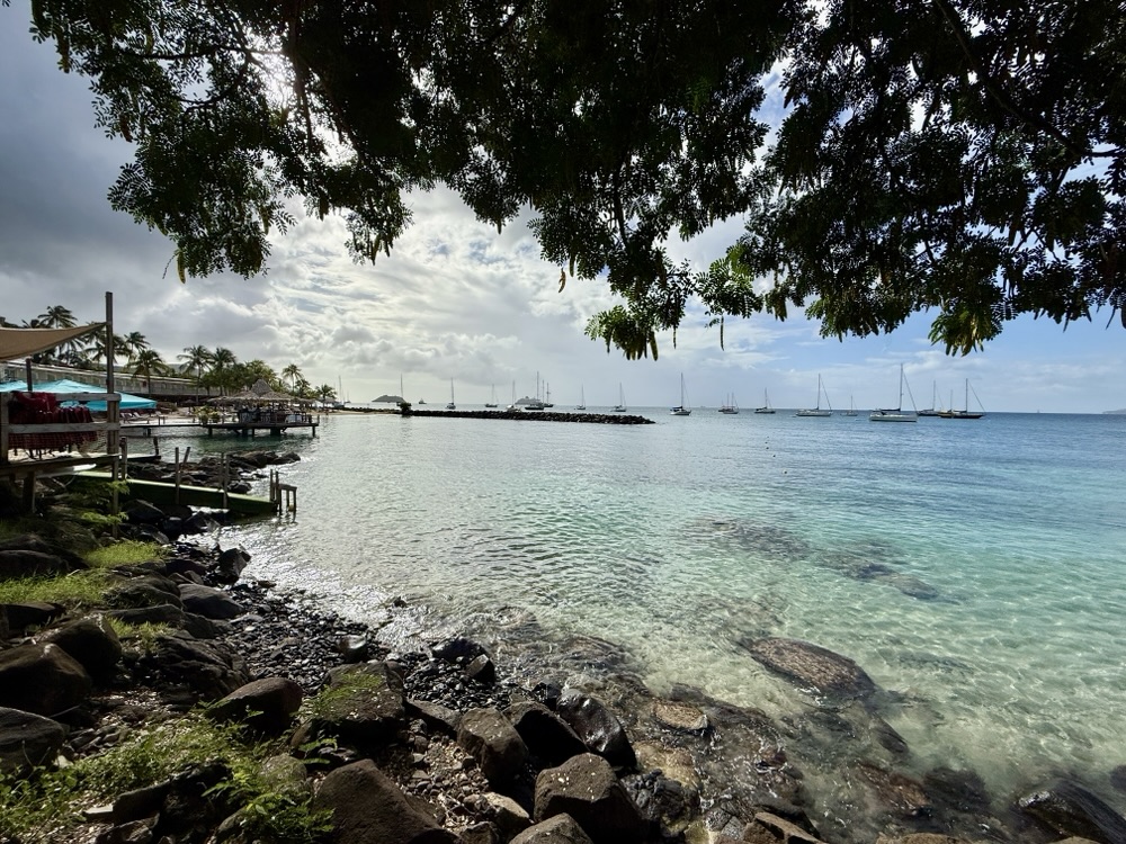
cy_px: 422
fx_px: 455
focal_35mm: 14
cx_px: 563
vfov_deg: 85.7
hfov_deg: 102.1
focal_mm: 2.22
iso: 40
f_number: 2.2
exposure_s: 1/6803
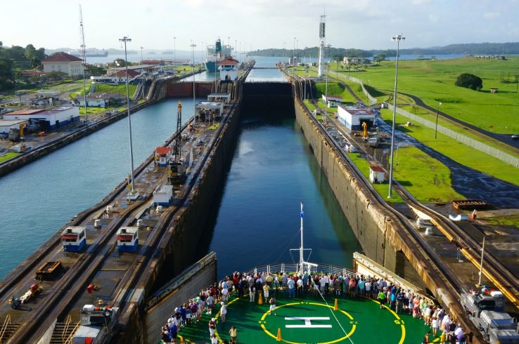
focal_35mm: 39
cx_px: 260
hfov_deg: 49.6
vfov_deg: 34.1
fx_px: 562
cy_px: 172
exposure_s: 1/100
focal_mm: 26
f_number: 13
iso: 100
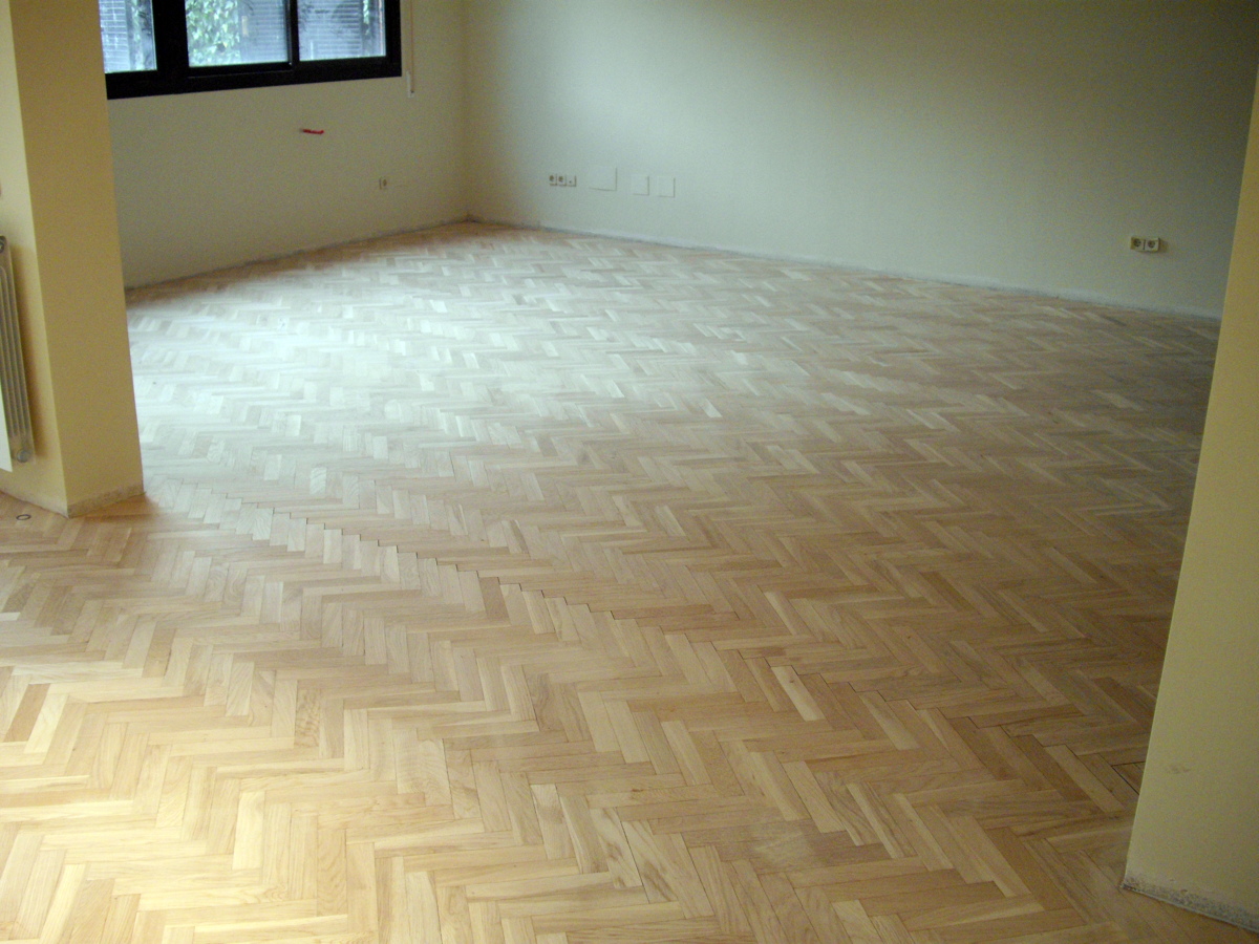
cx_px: 630
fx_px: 1382
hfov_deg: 49.0
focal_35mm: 38
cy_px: 472
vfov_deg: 37.7
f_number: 2.8
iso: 400
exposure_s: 1/80
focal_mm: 7.9
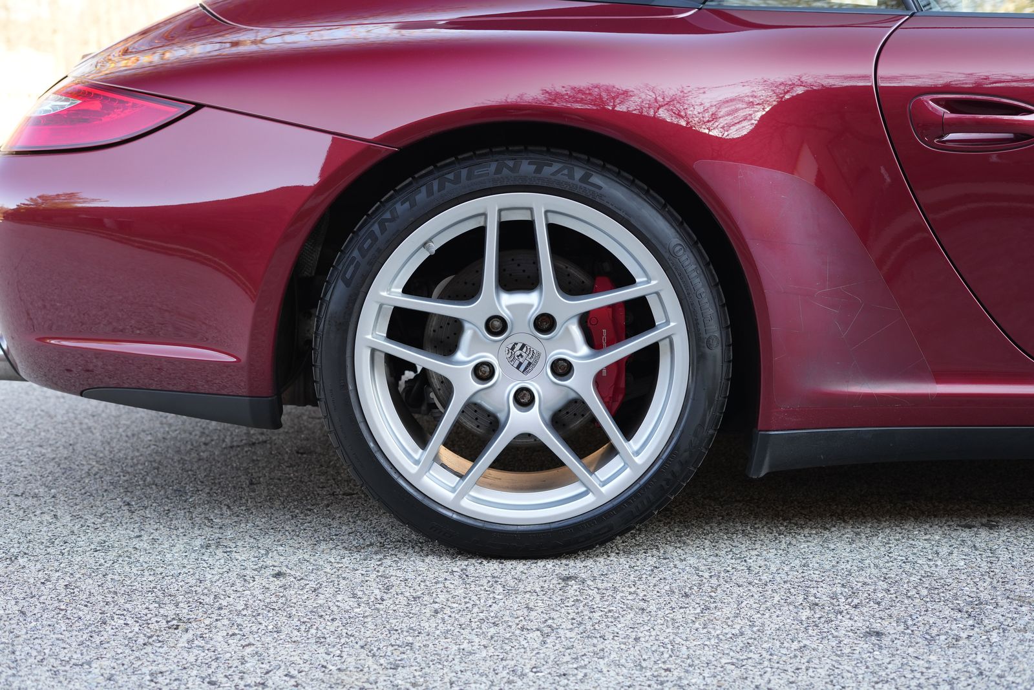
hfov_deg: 39.6
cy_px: 345
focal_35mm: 50
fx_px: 1436
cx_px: 517
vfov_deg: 27.0
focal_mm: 50
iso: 640
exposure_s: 1/160
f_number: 4
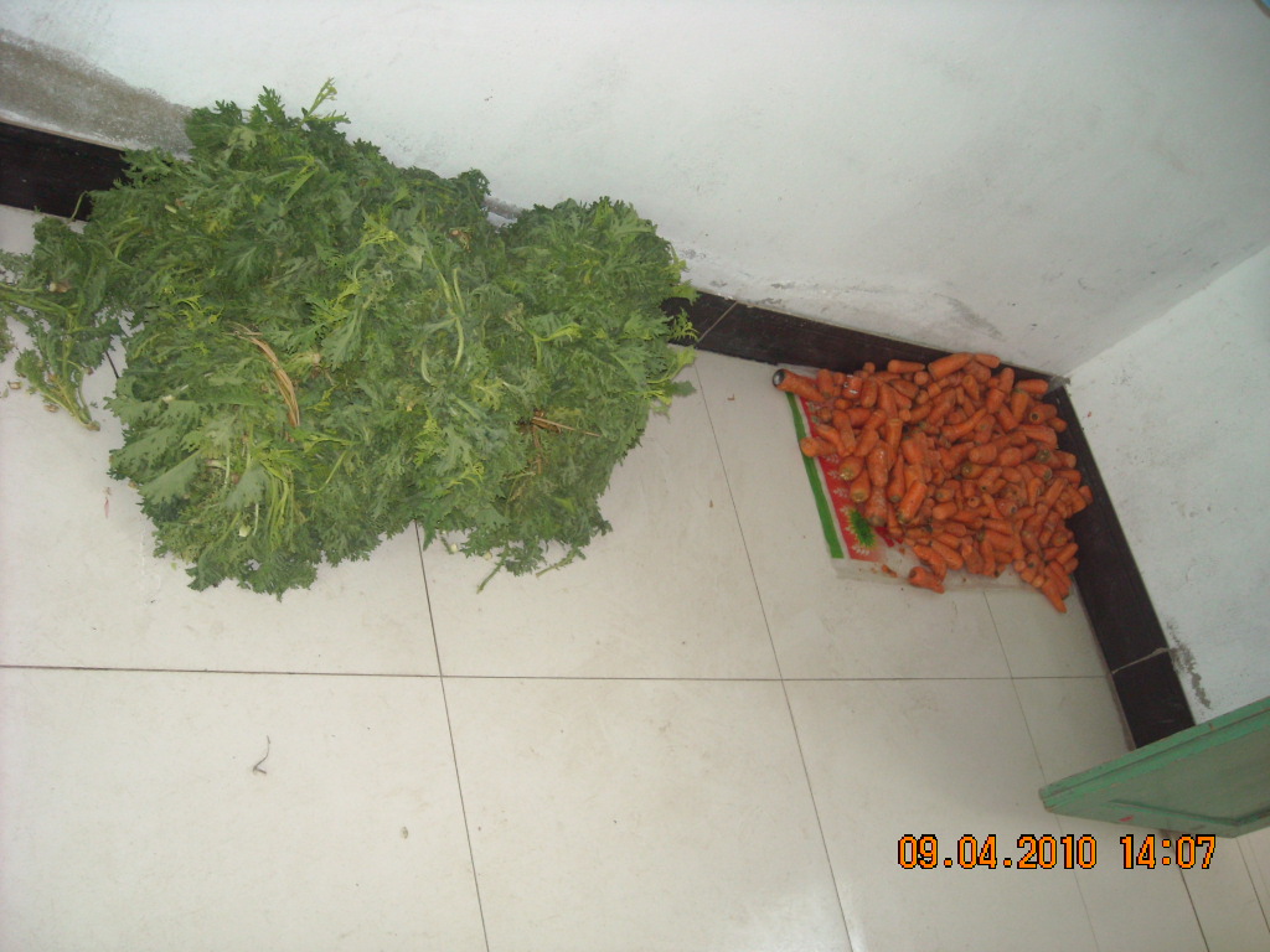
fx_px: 1284
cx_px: 635
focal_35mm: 35
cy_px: 476
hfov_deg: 52.6
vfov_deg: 40.7
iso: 200
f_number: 2.8
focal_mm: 5.7
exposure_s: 1/30
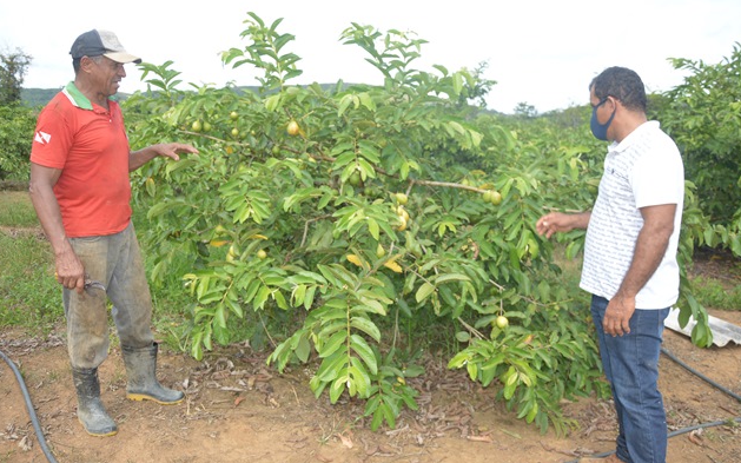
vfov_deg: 44.5
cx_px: 371
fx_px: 565
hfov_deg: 66.5
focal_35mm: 28
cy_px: 230
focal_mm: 18
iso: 100
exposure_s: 1/200
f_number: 5
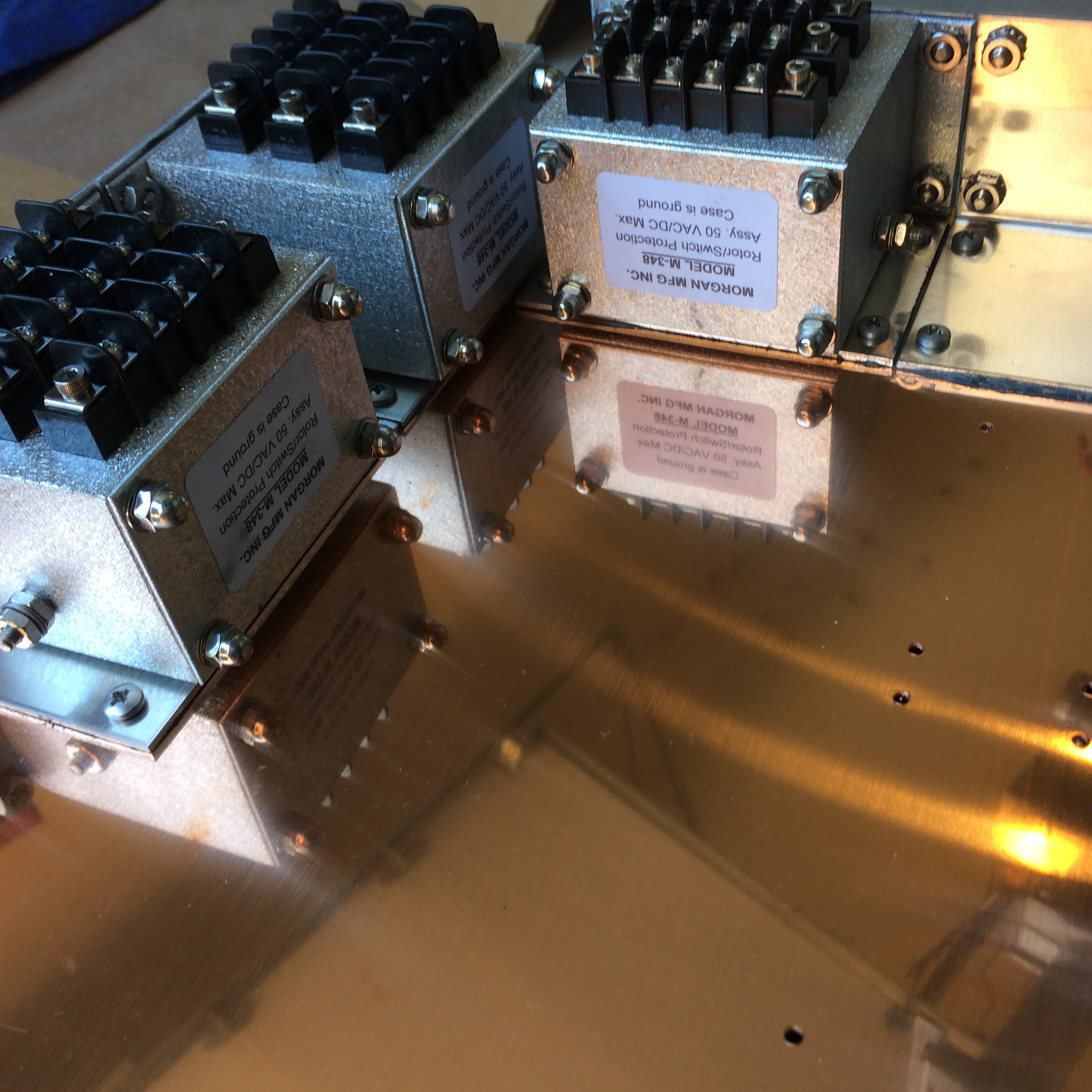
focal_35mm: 35
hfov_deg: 47.2
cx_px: 590
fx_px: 1249
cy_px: 558
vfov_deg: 47.2
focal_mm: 4.15
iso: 50
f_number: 2.2
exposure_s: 1/60
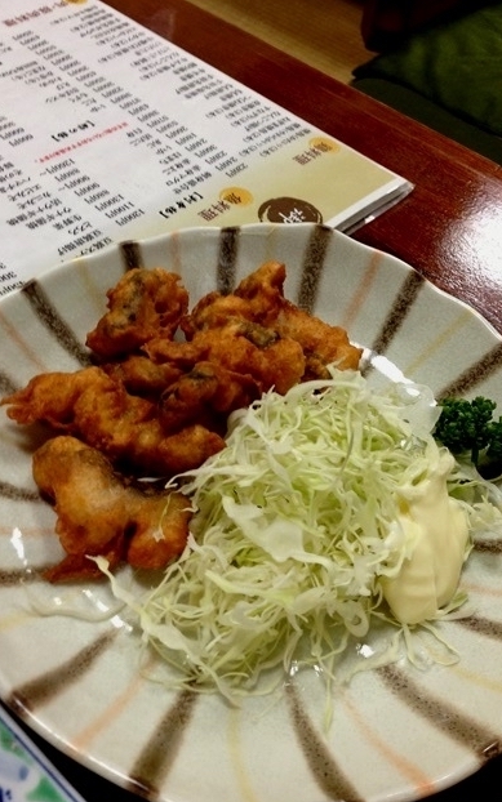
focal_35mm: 36
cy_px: 411
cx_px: 222
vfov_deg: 54.0
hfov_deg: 35.3
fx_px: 788
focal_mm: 4.13
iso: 100
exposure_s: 1/20
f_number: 2.4
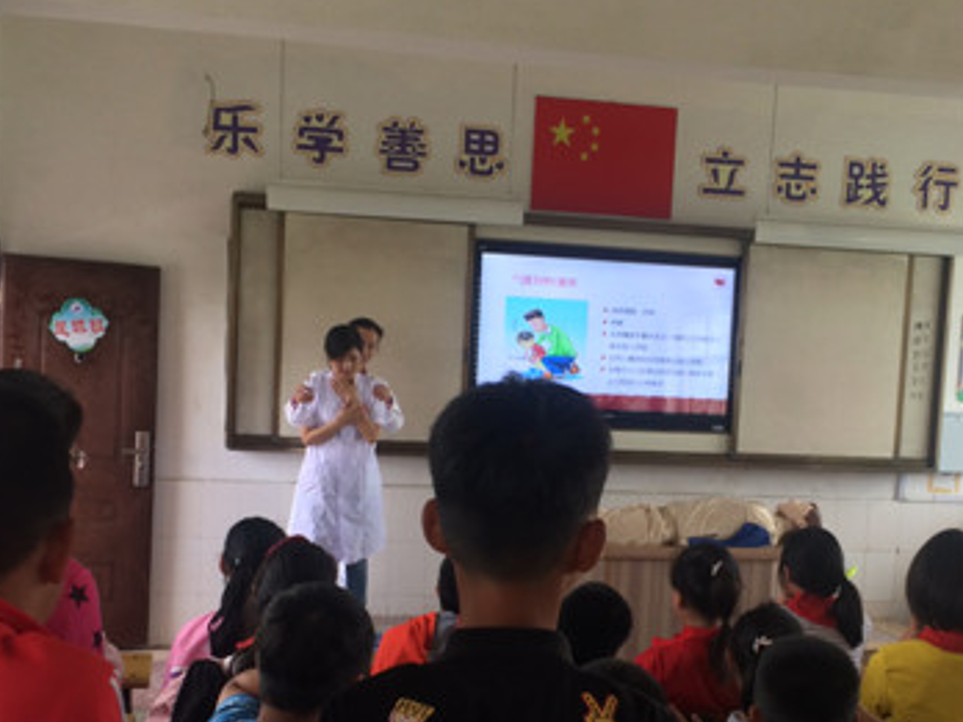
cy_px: 495
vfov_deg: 28.9
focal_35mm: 50
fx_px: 1391
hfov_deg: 38.2
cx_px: 523
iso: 40
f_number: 2.2
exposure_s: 1/50
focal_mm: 4.15
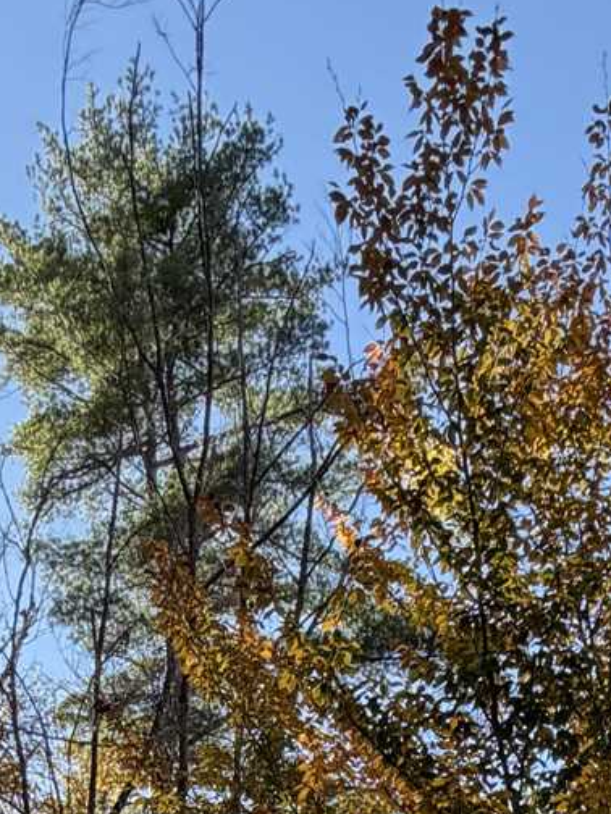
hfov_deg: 22.9
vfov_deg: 21.3
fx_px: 1506
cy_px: 1426
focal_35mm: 64
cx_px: 297
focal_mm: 2.22
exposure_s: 1/502
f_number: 2.2
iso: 50
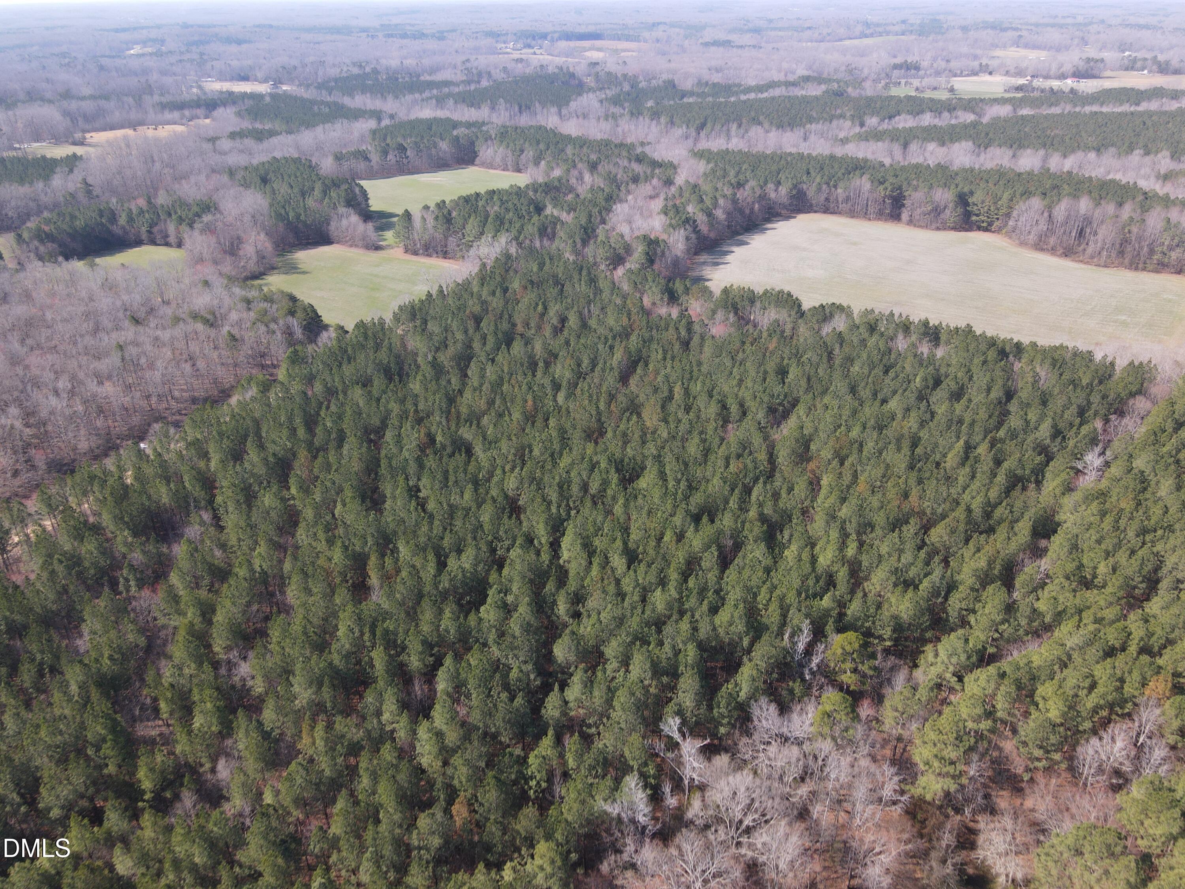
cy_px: 444
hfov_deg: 71.6
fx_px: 822
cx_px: 592
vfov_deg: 56.8
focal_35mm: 24
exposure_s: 1/15
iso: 180
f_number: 2.8
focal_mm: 4.5
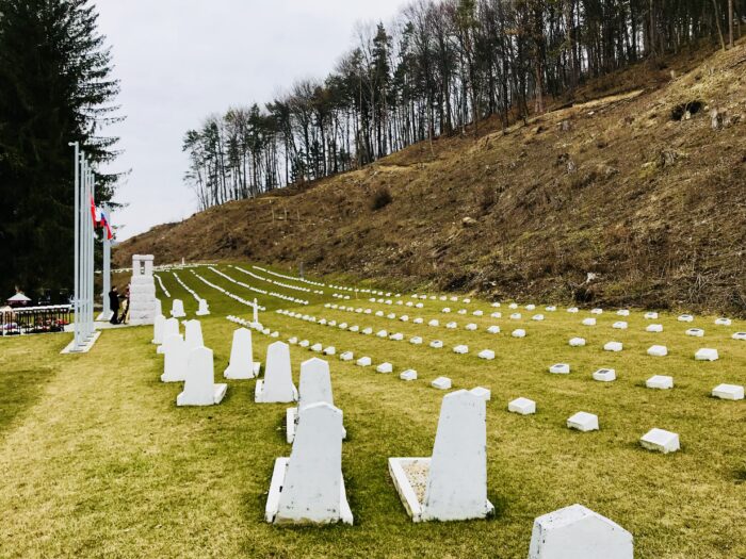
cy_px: 280
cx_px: 373
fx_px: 603
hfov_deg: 63.4
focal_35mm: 28
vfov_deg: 49.7
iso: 20
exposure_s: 1/948
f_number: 1.8
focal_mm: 3.99
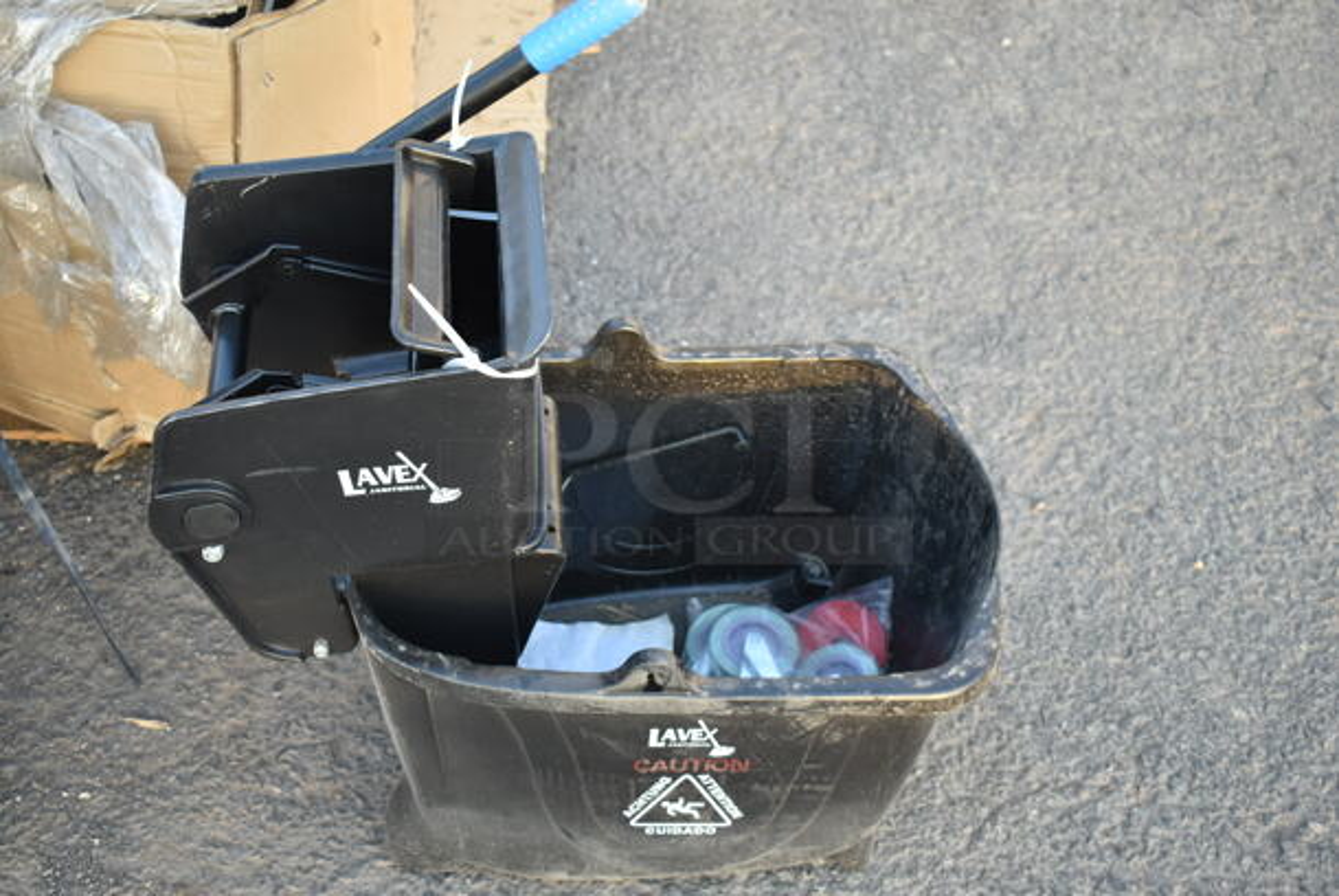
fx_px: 1899
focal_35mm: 51
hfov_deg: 38.8
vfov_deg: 26.5
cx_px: 670
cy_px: 448
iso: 720
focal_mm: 34
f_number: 4.5
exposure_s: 1/125
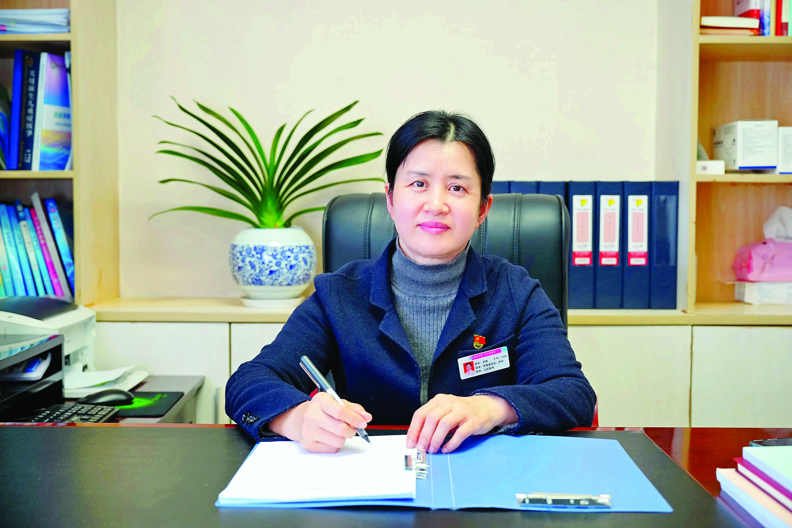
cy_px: 264
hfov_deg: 44.5
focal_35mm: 44
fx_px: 968
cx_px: 396
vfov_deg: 30.5
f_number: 4
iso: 800
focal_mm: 44
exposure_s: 1/40
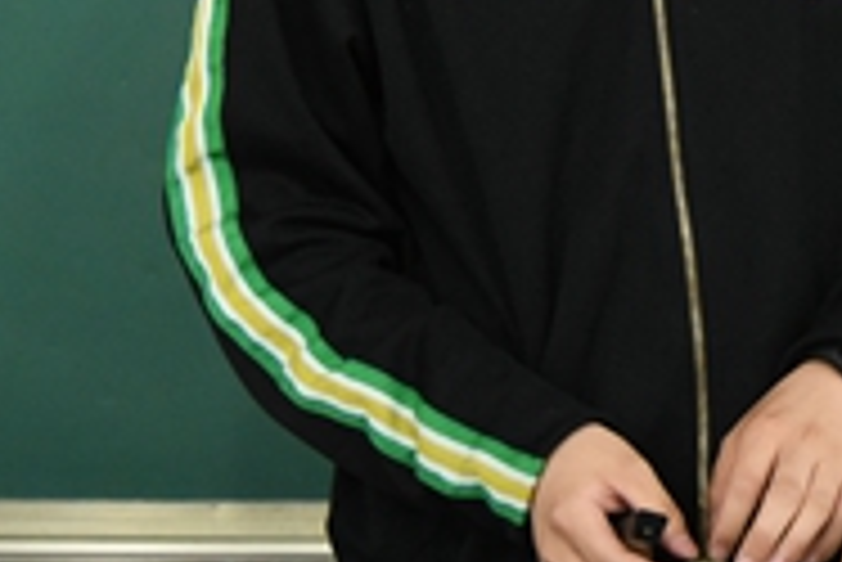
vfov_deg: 8.1
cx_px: 815
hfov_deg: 12.2
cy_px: -220
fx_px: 3909
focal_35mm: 167
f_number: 4
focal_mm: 52
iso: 4000
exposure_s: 1/160
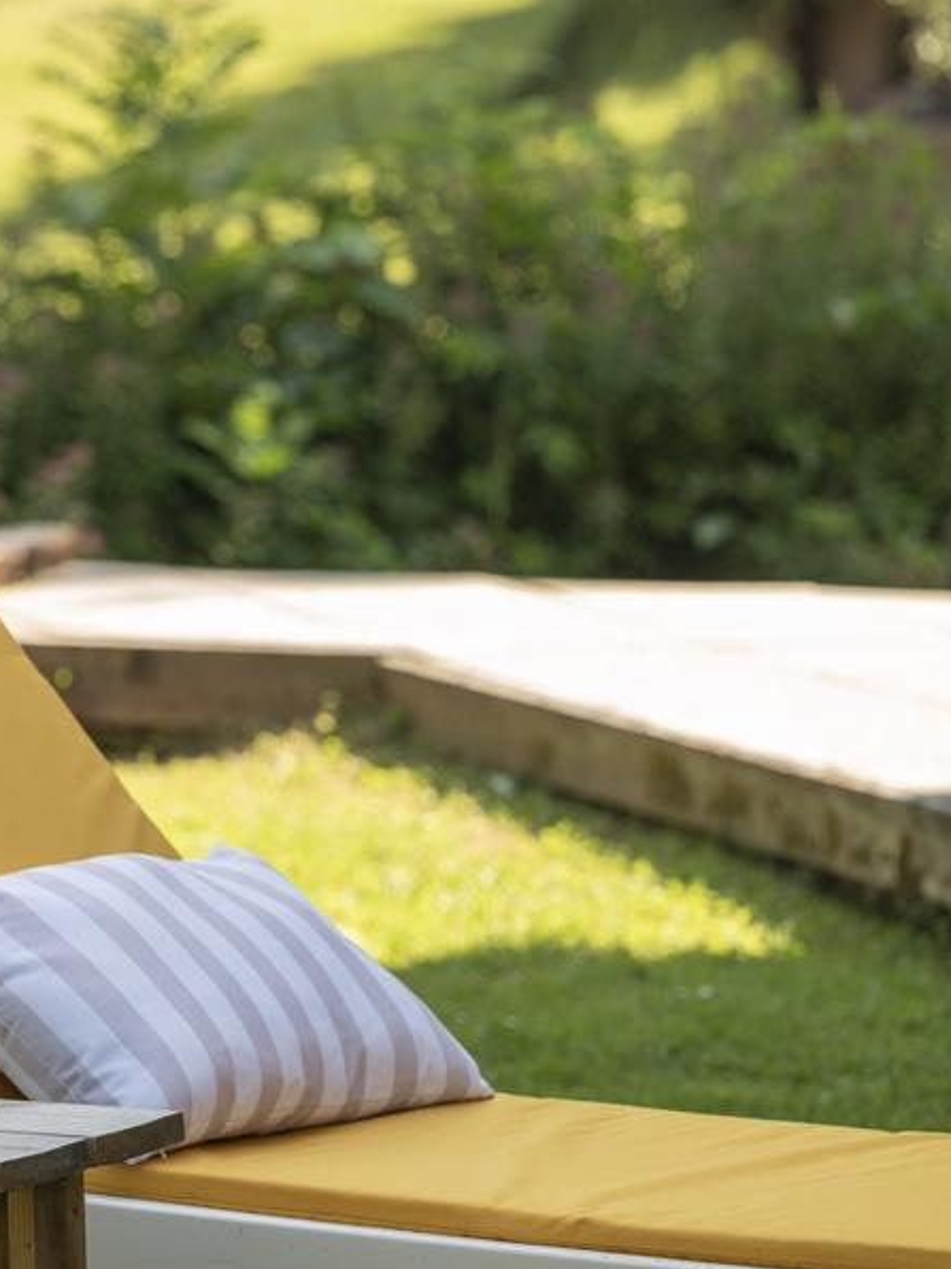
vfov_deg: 8.0
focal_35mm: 247
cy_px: 634
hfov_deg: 6.0
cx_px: 44
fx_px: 9048
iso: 450
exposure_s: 1/640
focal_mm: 170
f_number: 5
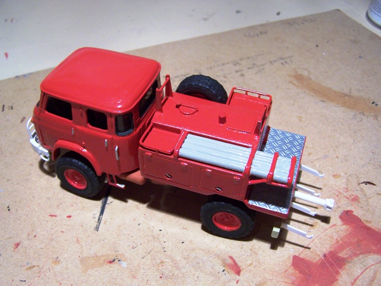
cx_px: 190
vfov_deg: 37.7
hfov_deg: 49.0
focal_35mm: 38
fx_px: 418
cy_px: 143
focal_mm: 6.3
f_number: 2.8
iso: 140
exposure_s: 1/30
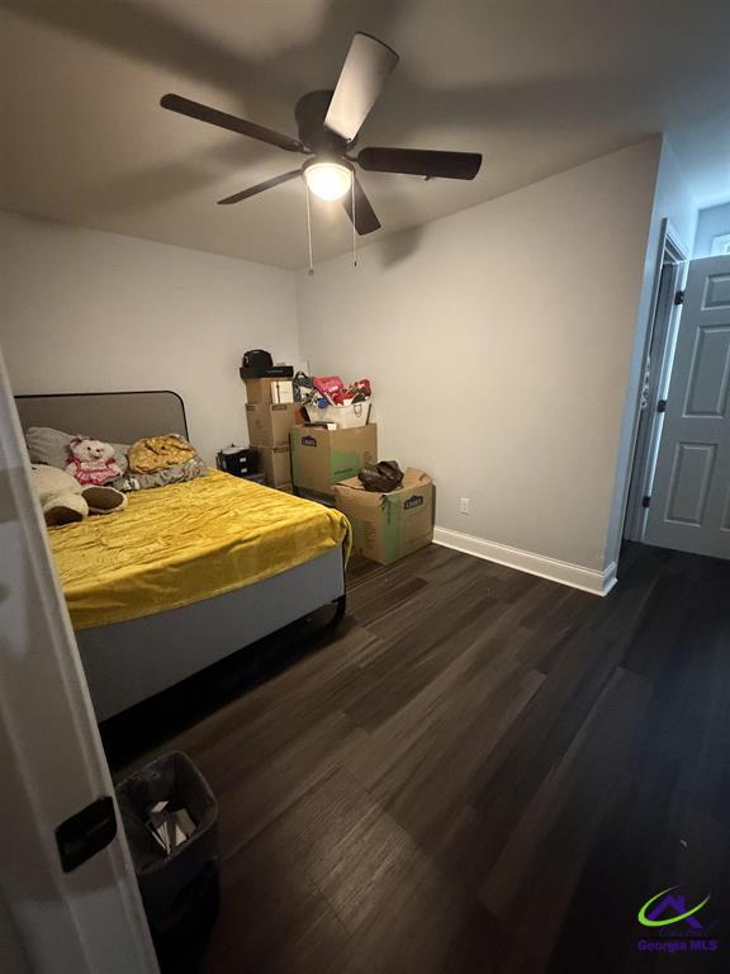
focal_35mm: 14
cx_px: 365
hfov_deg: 85.7
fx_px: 394
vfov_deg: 102.1
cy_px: 487
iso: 1600
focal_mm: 2.22
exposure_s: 1/40
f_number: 2.2
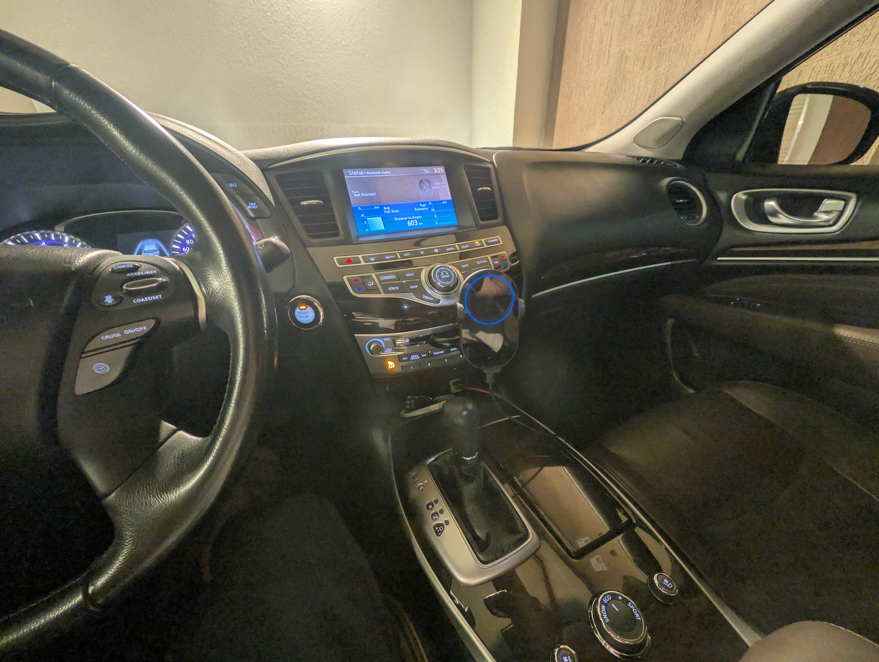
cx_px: 440
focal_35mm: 12
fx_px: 305
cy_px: 331
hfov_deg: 110.5
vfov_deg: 94.6
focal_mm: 2.23
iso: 357
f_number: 1.95
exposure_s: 1/20
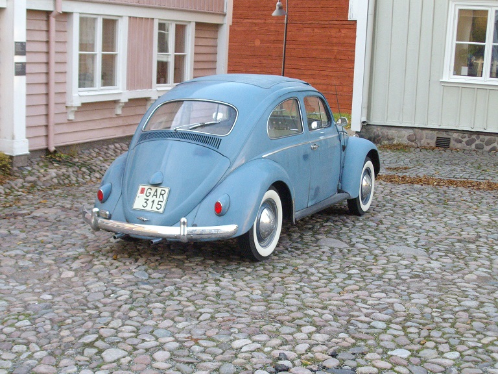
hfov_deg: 34.3
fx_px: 806
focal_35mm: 56
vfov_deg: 26.1
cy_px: 187
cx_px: 249
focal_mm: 9.2
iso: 320
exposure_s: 1/100
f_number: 3.4
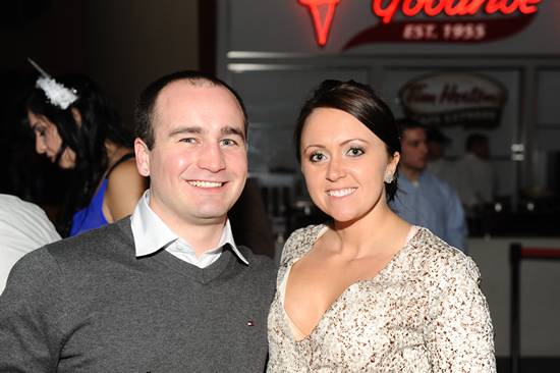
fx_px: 855
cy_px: 186
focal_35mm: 55
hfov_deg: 36.3
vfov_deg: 24.6
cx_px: 280
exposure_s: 1/250
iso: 800
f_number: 4.8
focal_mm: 55
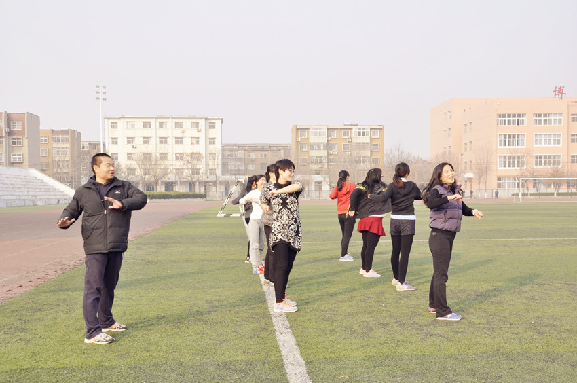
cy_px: 192
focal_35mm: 42
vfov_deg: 31.8
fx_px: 672
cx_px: 288
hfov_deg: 46.5
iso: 500
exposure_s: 1/400
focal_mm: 28
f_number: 10
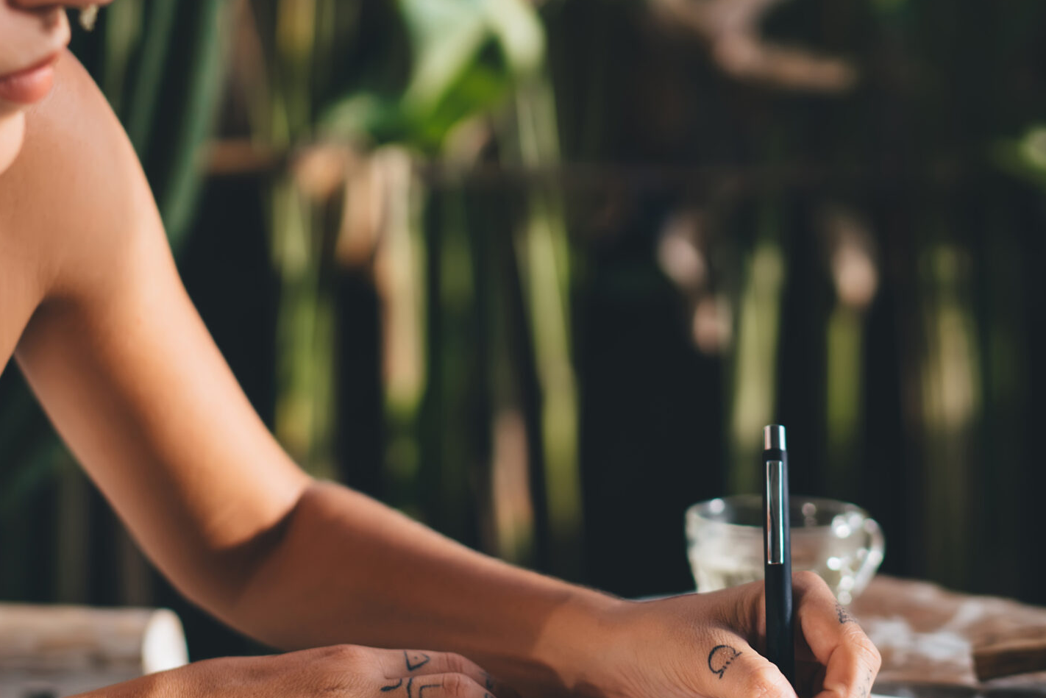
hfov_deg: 31.8
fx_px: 1831
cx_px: 614
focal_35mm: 63
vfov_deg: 21.6
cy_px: 388
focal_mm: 35
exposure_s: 1/1000
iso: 100
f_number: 2.2
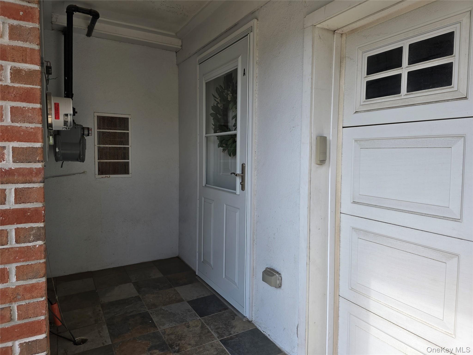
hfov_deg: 73.9
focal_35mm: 23
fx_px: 314
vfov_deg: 58.9
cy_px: 178
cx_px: 236
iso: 12
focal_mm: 6.3
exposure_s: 1/180
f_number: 1.7
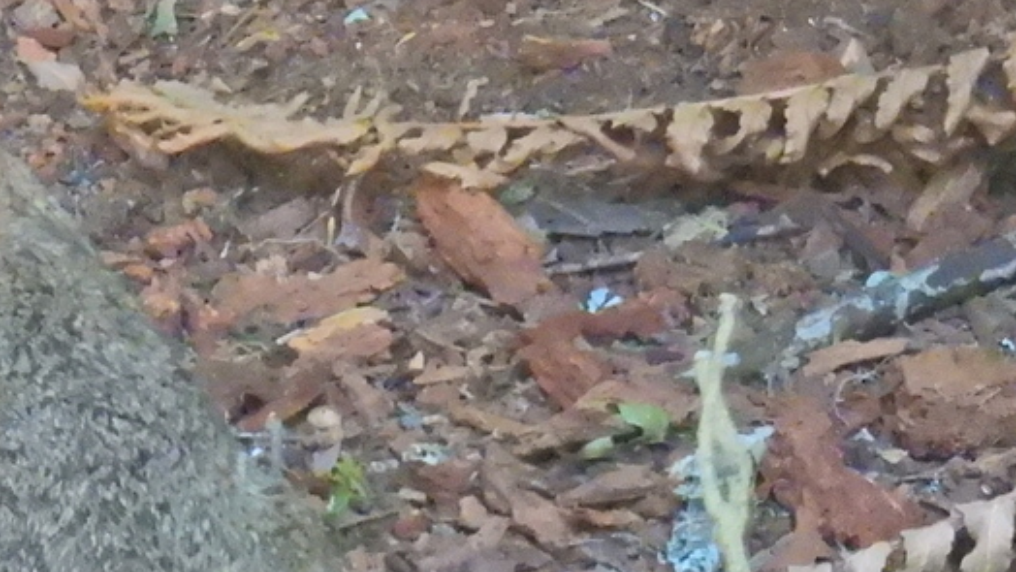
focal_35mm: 1729
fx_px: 46589
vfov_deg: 0.7
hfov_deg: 1.2
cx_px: 114
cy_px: 512
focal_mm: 116
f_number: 5.6
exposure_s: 1/80
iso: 3200
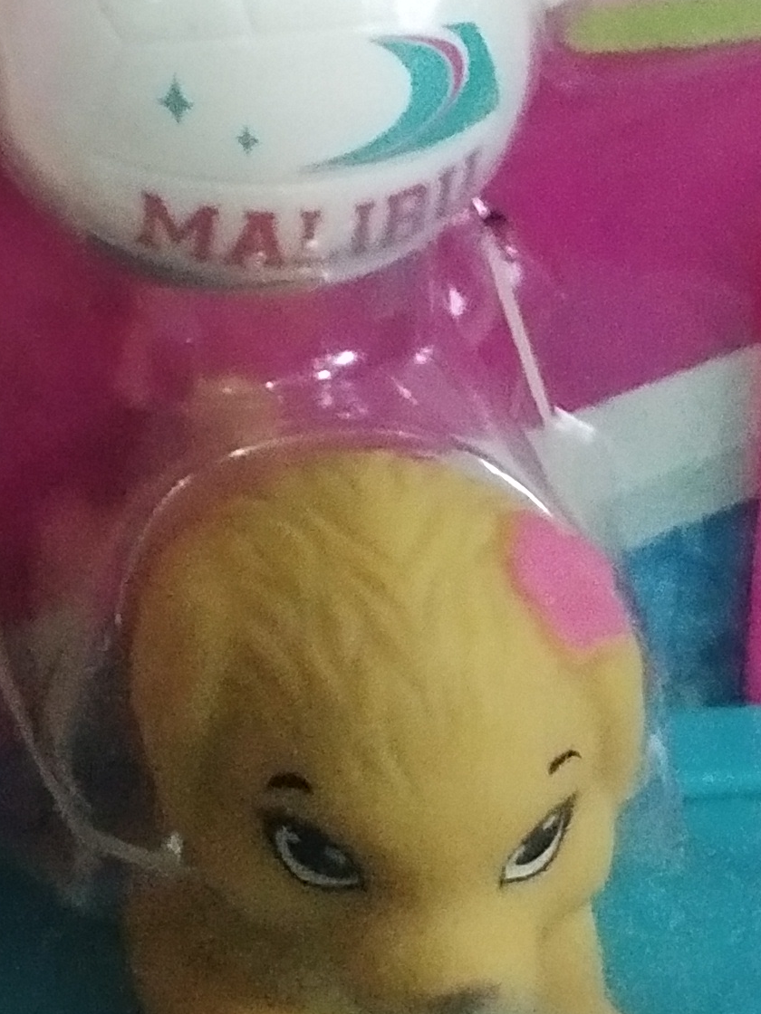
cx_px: -494
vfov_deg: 16.2
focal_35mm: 108
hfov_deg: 12.8
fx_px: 3166
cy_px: -634
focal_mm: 3.95
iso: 669
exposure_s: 1/20
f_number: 1.8
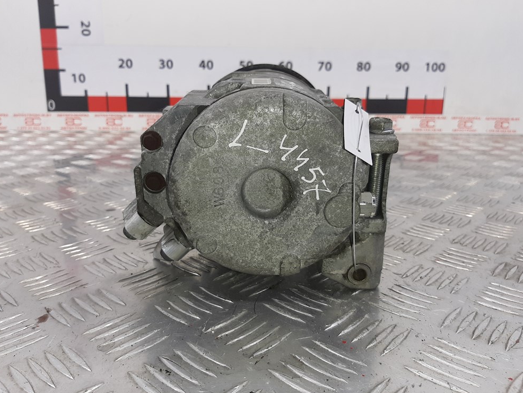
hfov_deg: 65.3
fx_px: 408
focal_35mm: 27
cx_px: 257
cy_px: 192
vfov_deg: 51.4
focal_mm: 3.93
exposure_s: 1/245
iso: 40
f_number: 1.7
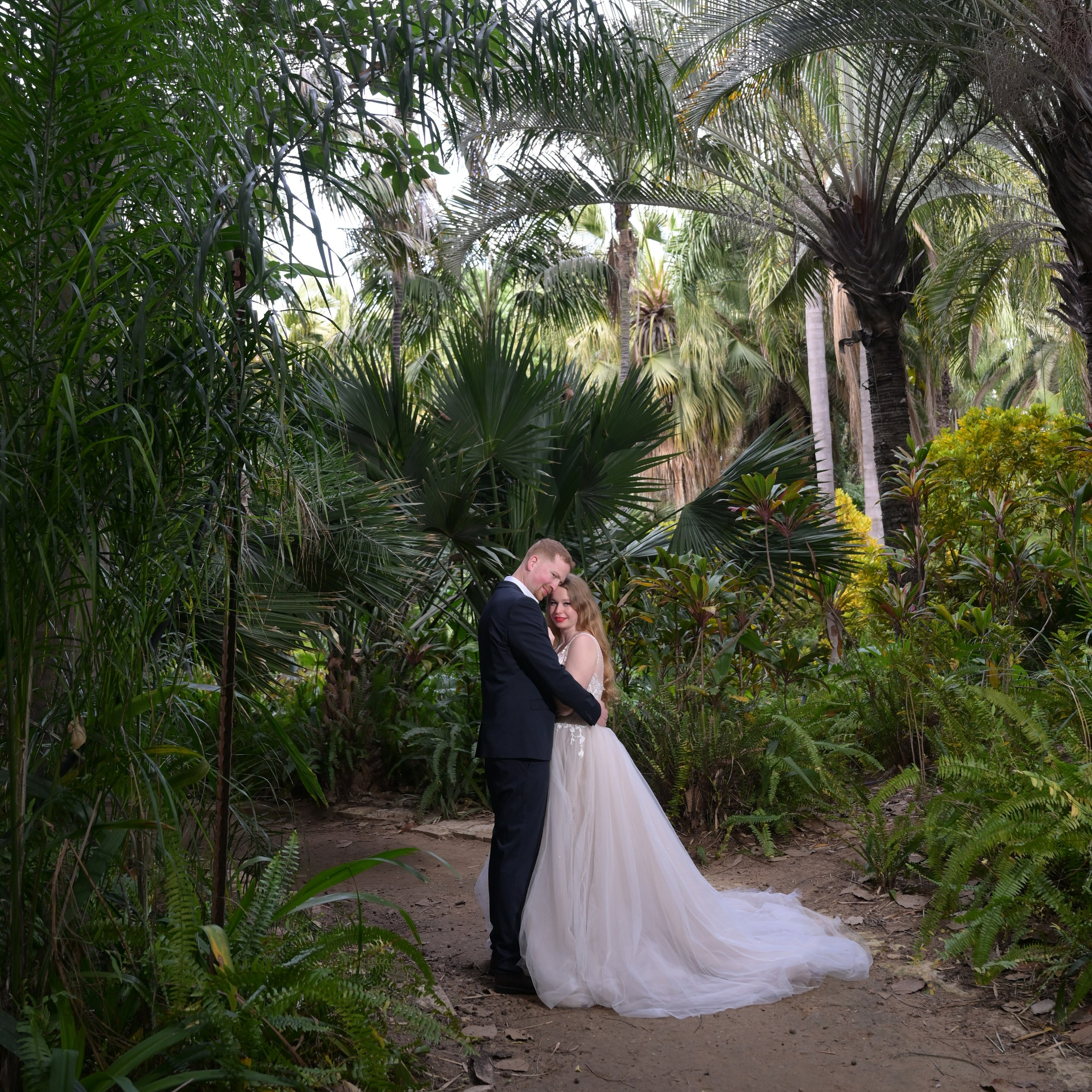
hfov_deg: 46.5
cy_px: 363
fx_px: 1272
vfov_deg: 45.7
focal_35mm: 36
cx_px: 539
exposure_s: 1/160
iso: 250
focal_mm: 27.5
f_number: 3.5
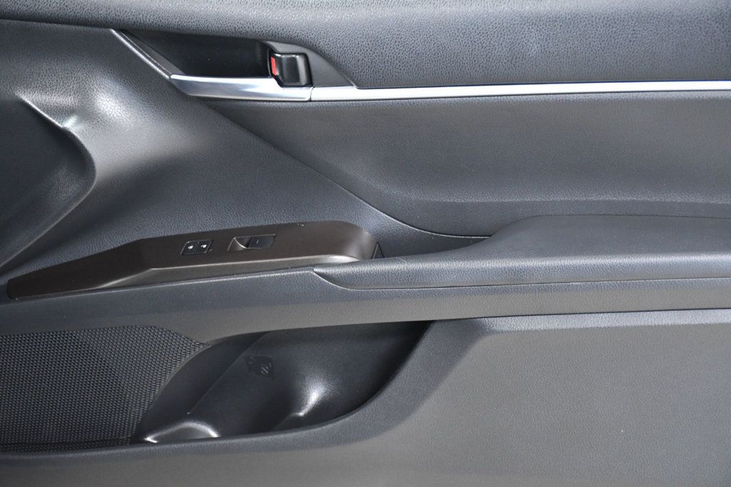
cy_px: 244
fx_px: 1522
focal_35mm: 75
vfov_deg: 18.2
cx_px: 366
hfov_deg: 27.0
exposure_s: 1/50
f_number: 4.8
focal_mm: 50
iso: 2500
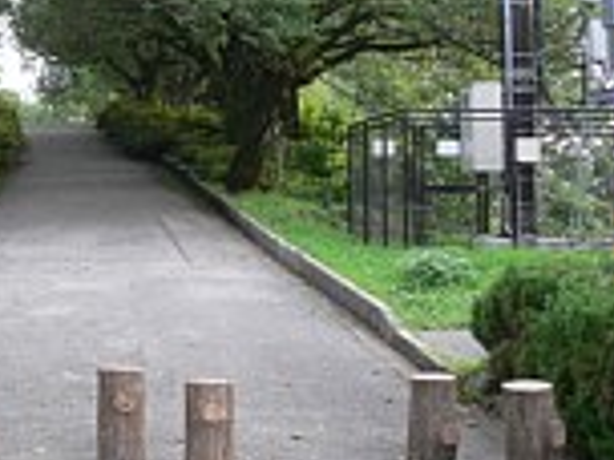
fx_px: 1632
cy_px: 40
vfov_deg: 15.9
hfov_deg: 20.6
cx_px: 0
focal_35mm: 92
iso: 80
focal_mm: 7.4
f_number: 3.2
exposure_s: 1/60
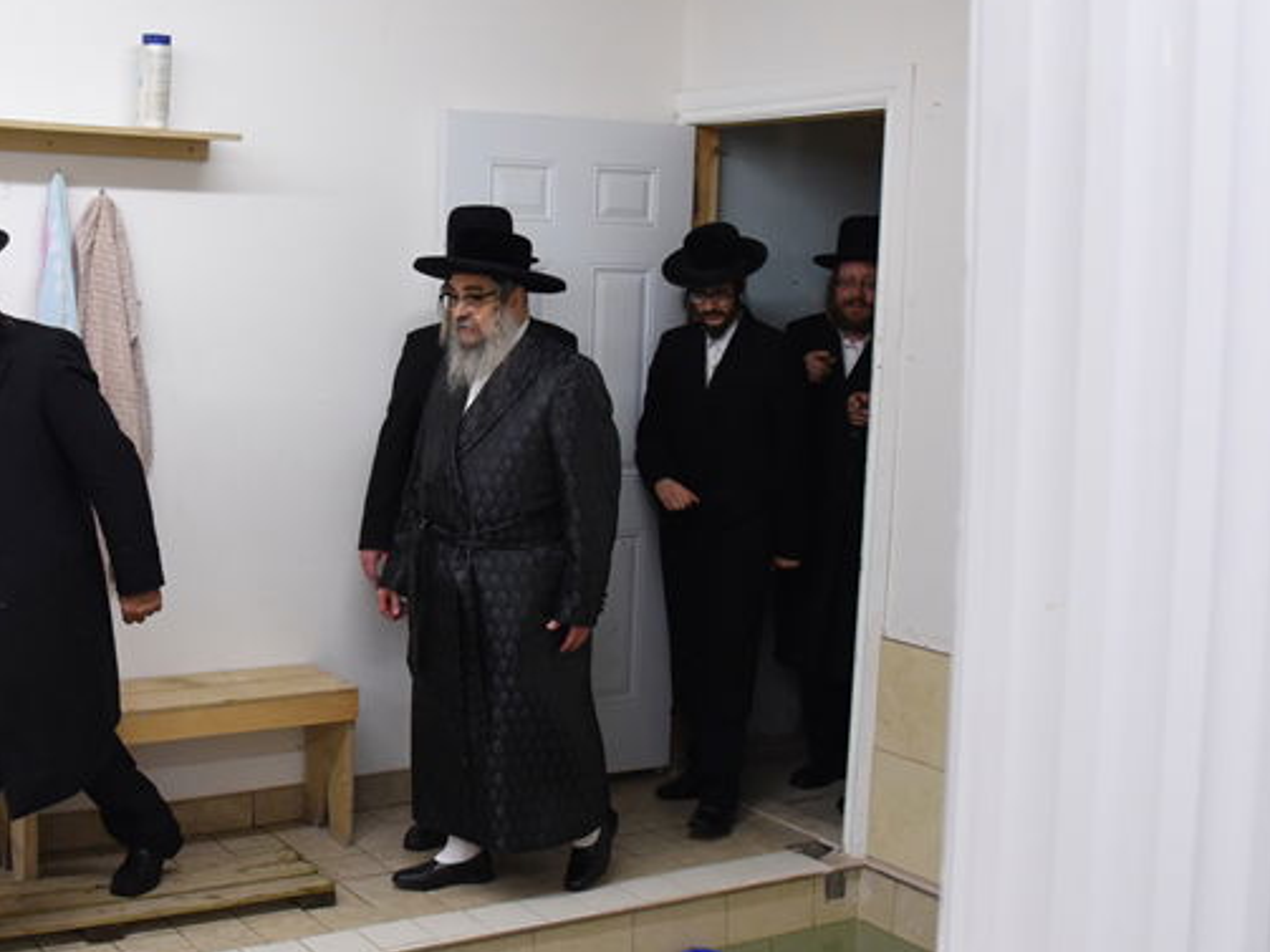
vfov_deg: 30.9
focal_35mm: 47
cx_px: 399
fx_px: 1724
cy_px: 465
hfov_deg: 39.8
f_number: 5.6
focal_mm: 24
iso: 2500
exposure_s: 1/160
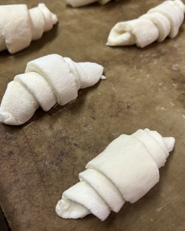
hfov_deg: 48.5
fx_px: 205
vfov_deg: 58.7
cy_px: 109
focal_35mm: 30
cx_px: 84
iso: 160
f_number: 1.5
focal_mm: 5.7
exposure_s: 1/50
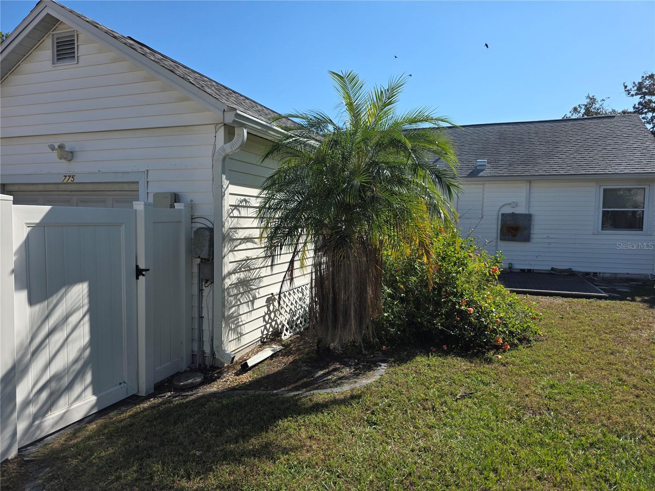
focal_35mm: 23
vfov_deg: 58.9
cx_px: 328
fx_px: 435
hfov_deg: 73.9
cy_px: 246
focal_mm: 6.3
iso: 80
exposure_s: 1/6150
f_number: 1.7
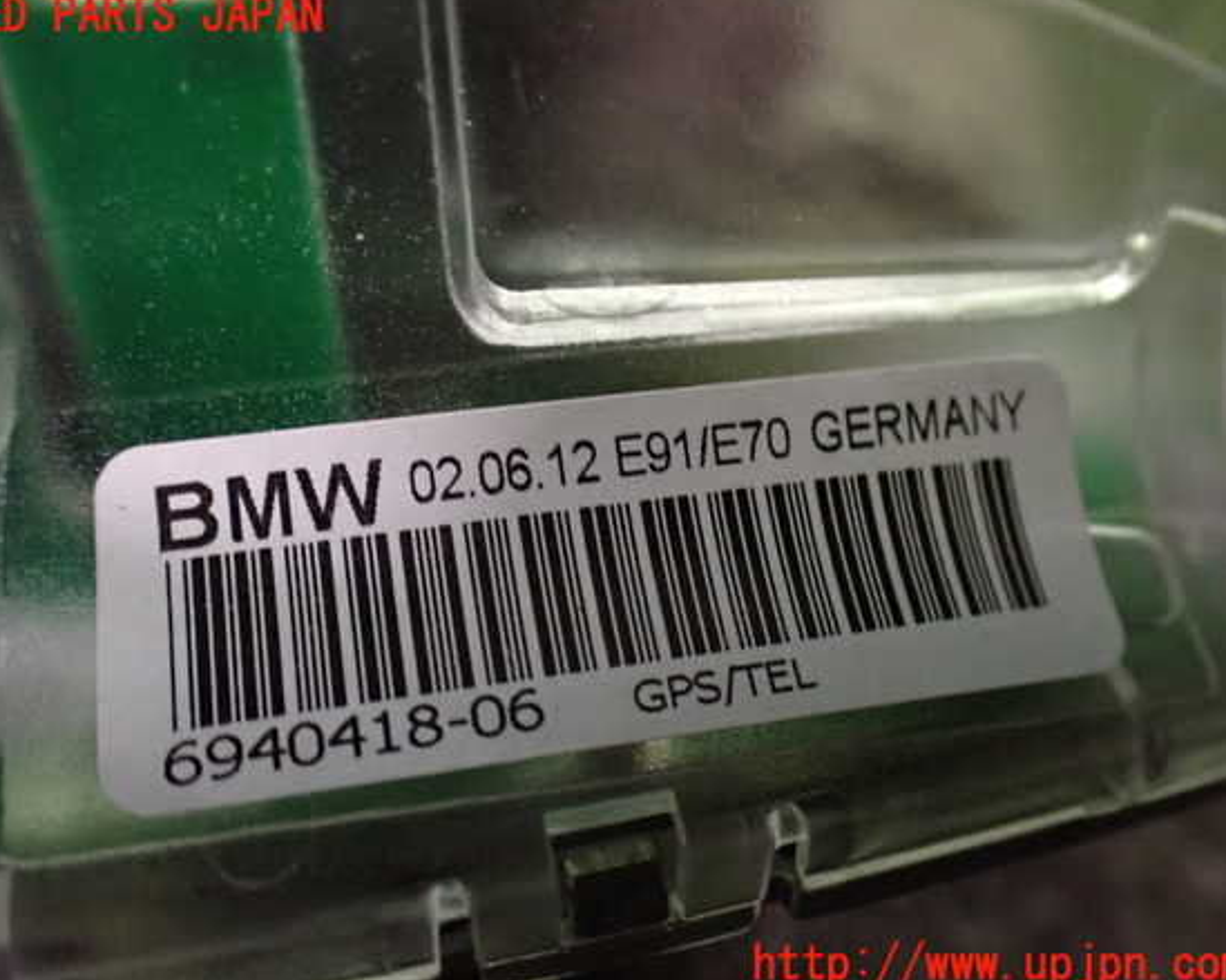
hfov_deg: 55.7
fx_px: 1161
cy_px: 491
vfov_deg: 45.8
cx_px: 587
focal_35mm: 32
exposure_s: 1/30
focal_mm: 5.4
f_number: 2.3
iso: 1250
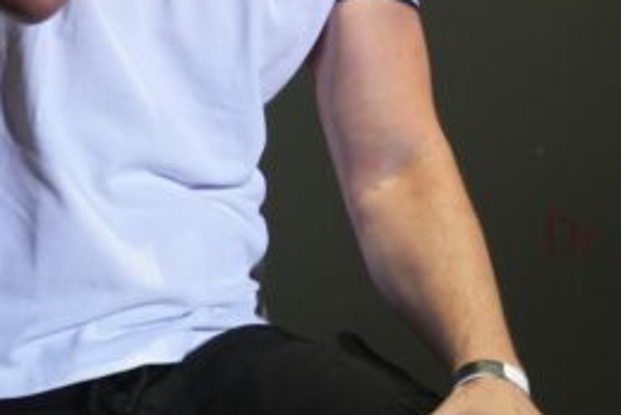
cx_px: 297
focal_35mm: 627
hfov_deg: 3.3
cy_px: -146
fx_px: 10830
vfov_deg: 2.2
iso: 1250
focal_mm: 141
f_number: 5.6
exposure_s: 1/250
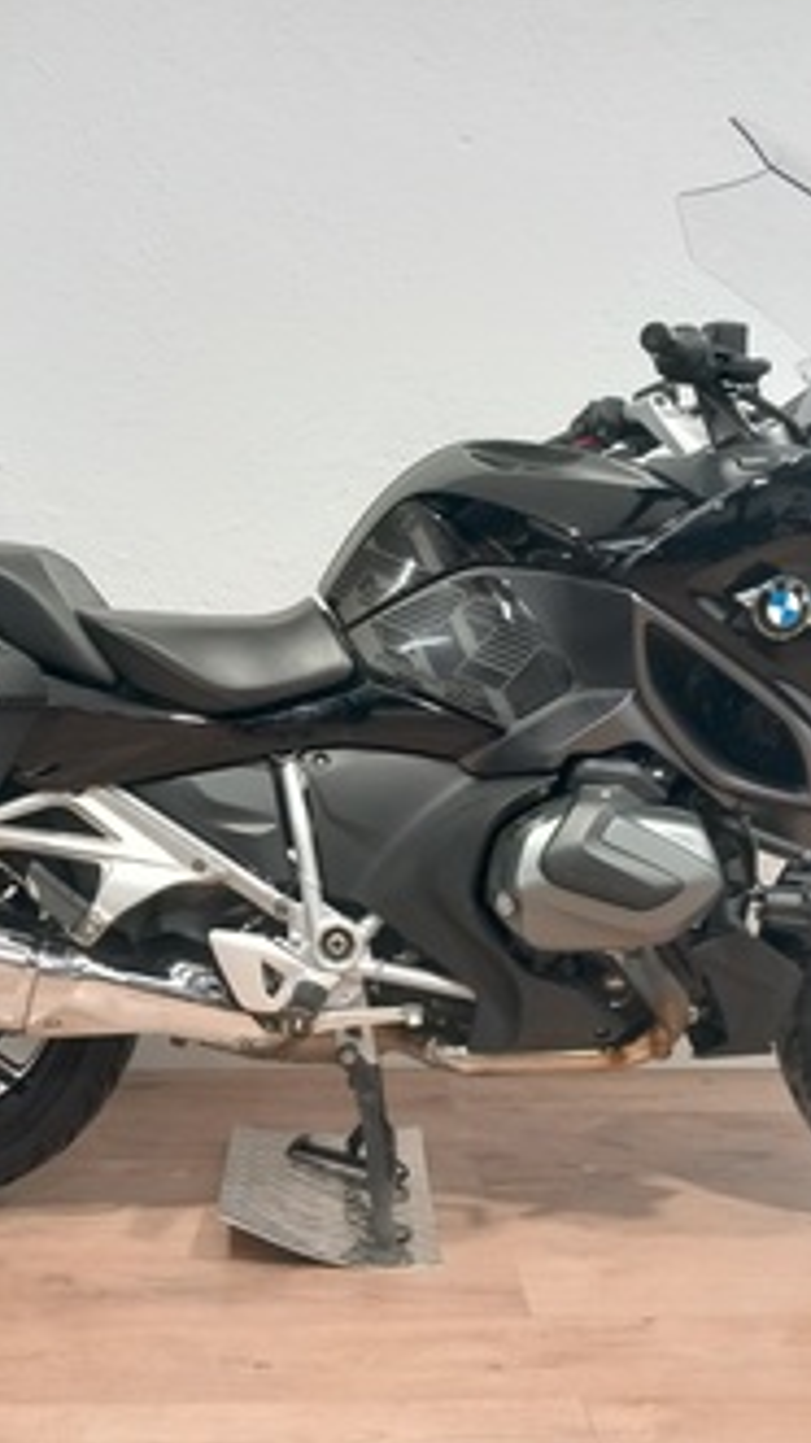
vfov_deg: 50.5
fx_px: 1530
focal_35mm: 40
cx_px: 349
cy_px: 719
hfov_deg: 29.6
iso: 200
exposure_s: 1/33
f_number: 1.8
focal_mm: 4
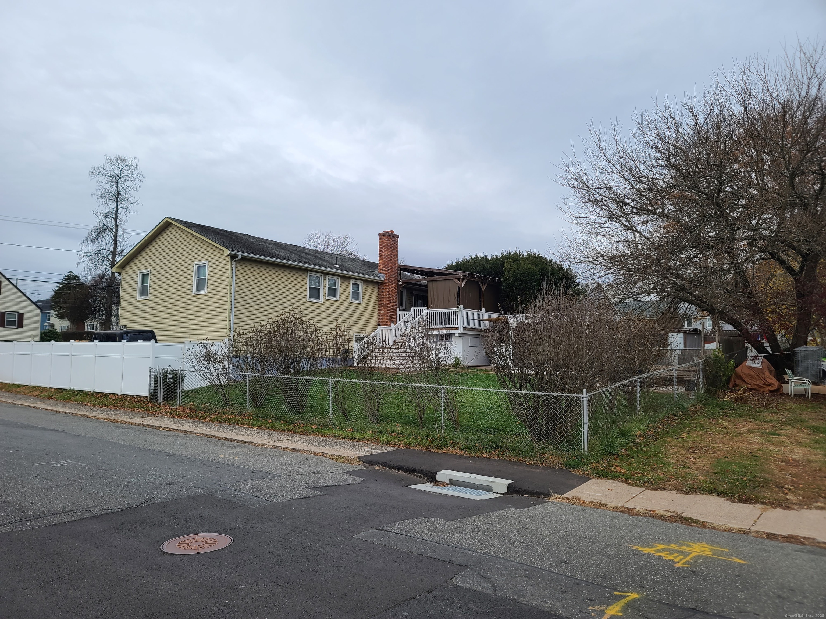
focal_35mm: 25
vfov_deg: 54.9
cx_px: 413
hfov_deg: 69.4
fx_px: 597
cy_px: 310
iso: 16
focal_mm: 7
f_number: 1.8
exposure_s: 1/316
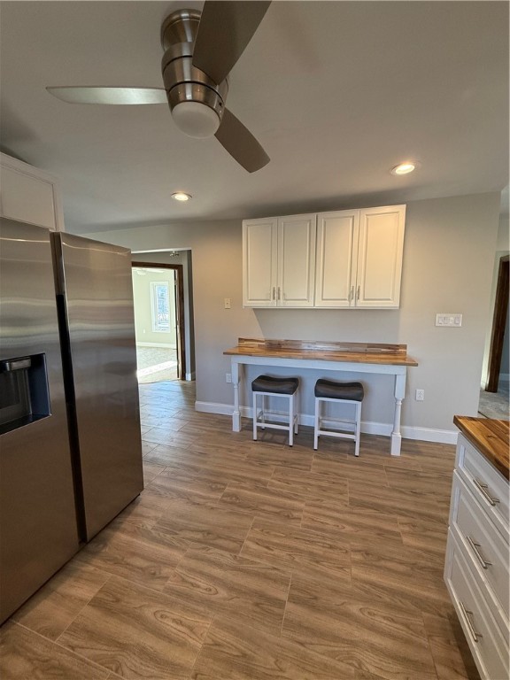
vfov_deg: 102.1
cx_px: 255
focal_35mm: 14
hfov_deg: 85.7
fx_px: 275
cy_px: 340
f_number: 2.2
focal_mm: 2.22
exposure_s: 1/120
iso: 160
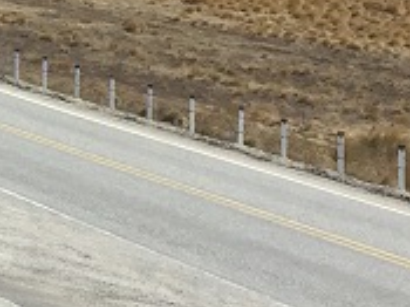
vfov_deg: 8.2
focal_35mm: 179
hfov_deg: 10.1
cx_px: -440
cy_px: -5
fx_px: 2119
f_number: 2.2
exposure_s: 1/2639
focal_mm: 4.15
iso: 32
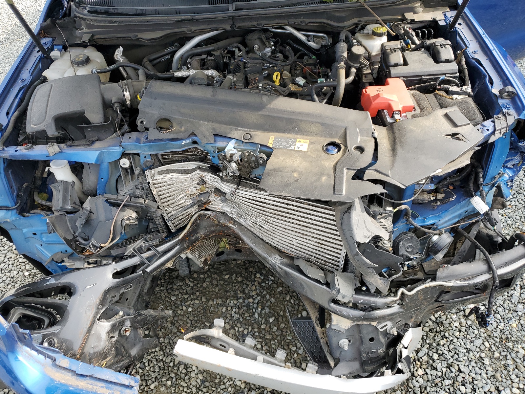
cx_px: 262
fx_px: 394
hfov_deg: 67.3
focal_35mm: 26
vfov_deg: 53.1
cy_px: 197
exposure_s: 1/556
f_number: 1.5
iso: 50
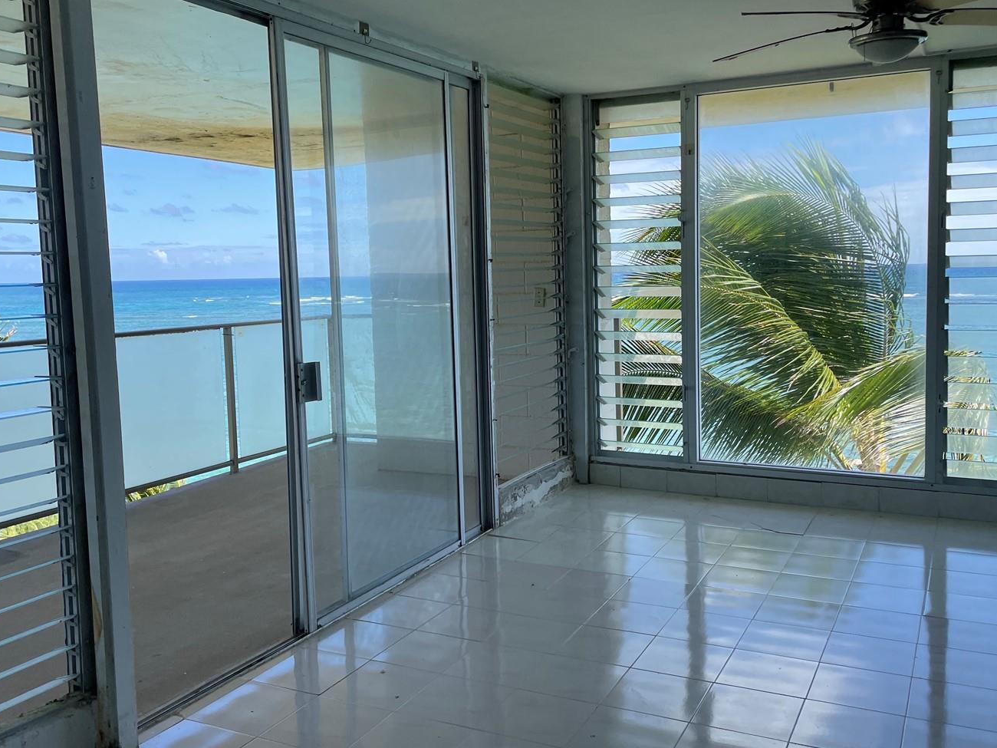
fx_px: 922
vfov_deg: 44.1
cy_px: 349
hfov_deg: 56.8
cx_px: 530
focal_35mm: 32
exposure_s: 1/1221
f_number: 1.6
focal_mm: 4.2
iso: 32
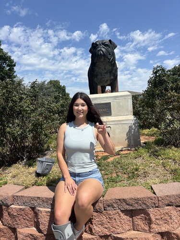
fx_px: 180
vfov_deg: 67.3
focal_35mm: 26
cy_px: 120
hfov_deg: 53.1
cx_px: 90
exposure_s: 1/4082
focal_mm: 5.96
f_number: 1.6
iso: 50
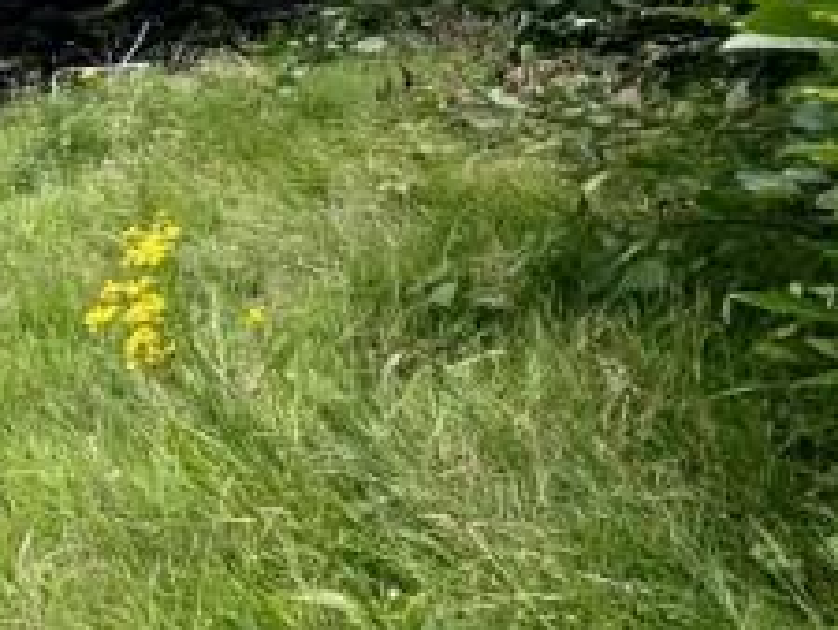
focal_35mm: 53
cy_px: -78
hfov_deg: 24.7
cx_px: -512
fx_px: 1284
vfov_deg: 25.4
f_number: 2.2
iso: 40
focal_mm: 2.22
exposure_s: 1/141
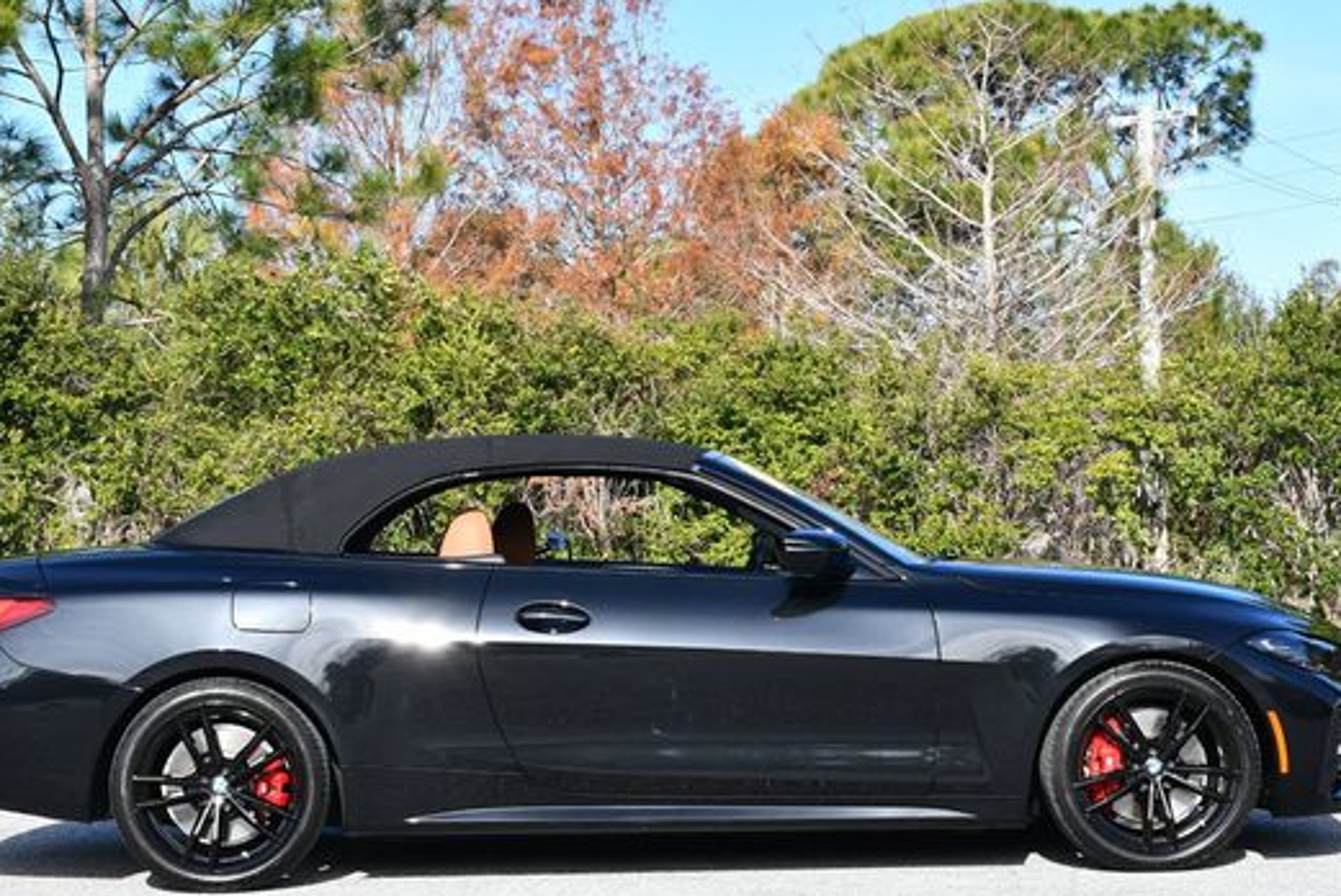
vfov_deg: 15.9
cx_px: 651
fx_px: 3205
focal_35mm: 86
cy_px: 451
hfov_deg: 23.6
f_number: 8
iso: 140
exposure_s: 1/250
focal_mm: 35
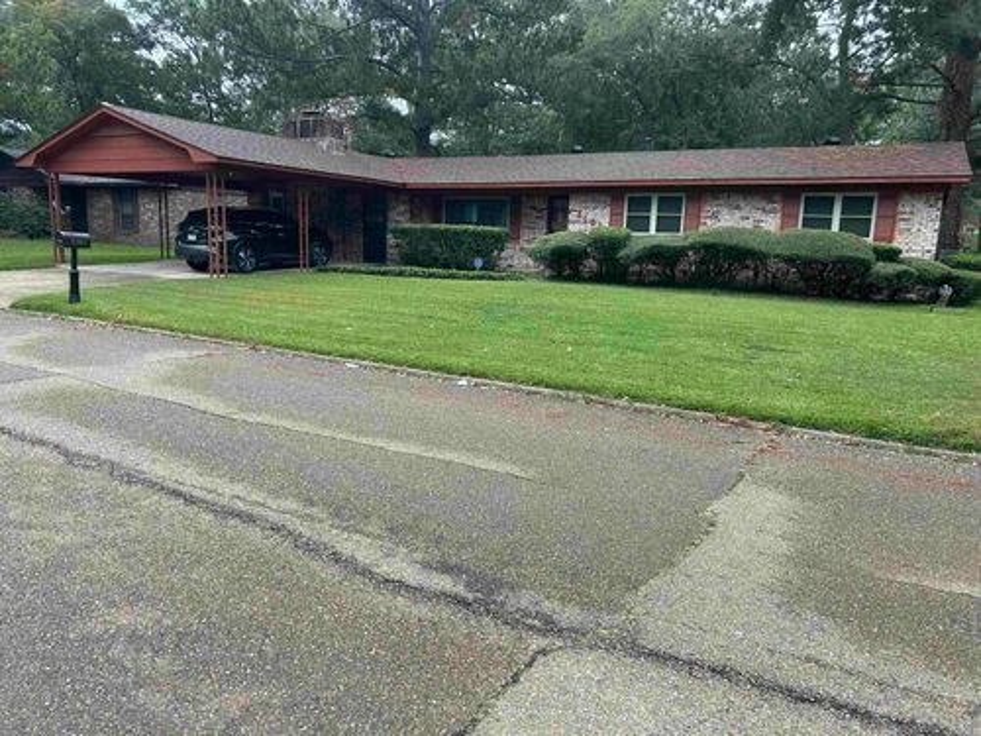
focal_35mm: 26
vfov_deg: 53.1
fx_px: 737
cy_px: 368
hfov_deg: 67.3
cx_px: 490
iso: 50
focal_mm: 5.7
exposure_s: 1/327
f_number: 1.5
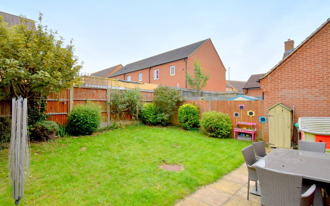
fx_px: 162
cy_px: 106
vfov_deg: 65.0
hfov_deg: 90.9
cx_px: 151
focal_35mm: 18
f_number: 8
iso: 200
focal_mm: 10
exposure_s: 1/250
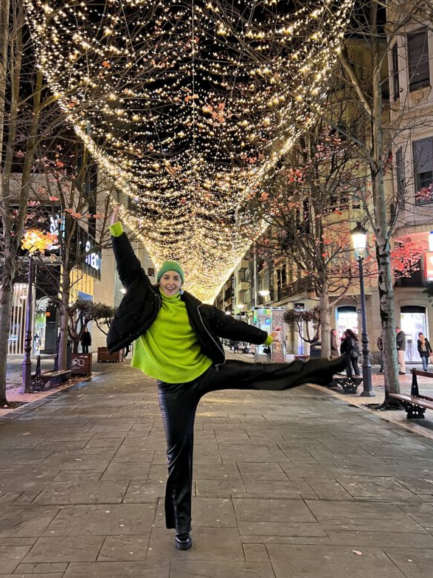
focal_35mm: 34
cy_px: 254
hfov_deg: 41.7
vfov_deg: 53.8
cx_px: 191
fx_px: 567
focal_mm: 5.7
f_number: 1.5
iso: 320
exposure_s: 1/50
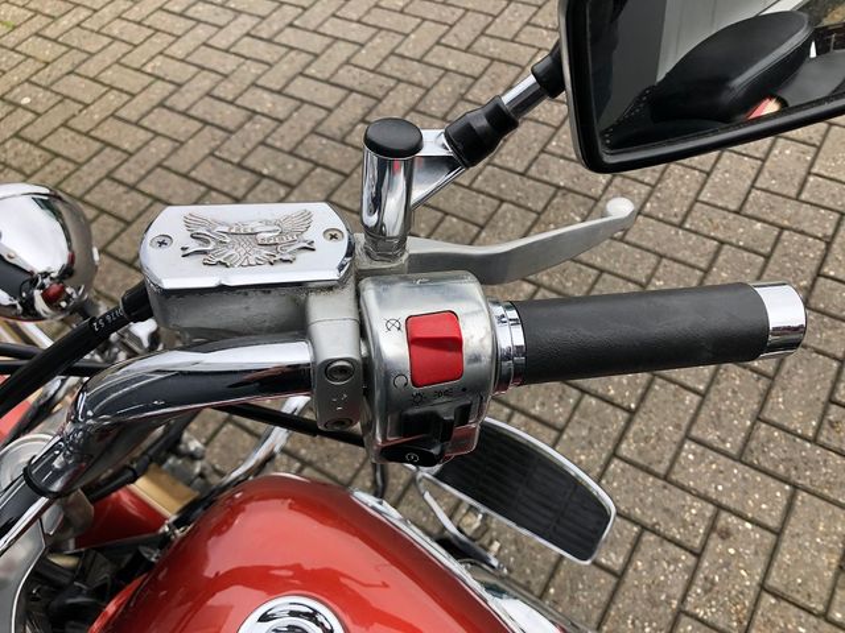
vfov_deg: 49.7
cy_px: 316
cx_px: 422
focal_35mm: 28
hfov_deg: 63.4
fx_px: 683
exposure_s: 1/120
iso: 40
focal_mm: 3.99
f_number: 1.8
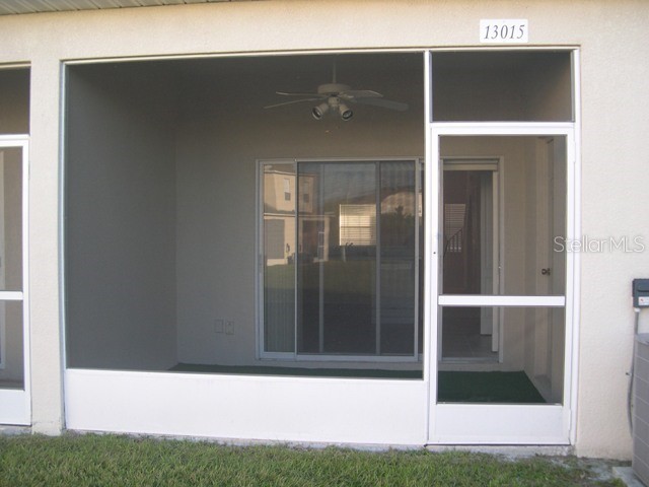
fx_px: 712
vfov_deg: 37.7
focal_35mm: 38
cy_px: 244
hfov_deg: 49.0
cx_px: 324
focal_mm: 8
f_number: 2.8
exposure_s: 1/123
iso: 100
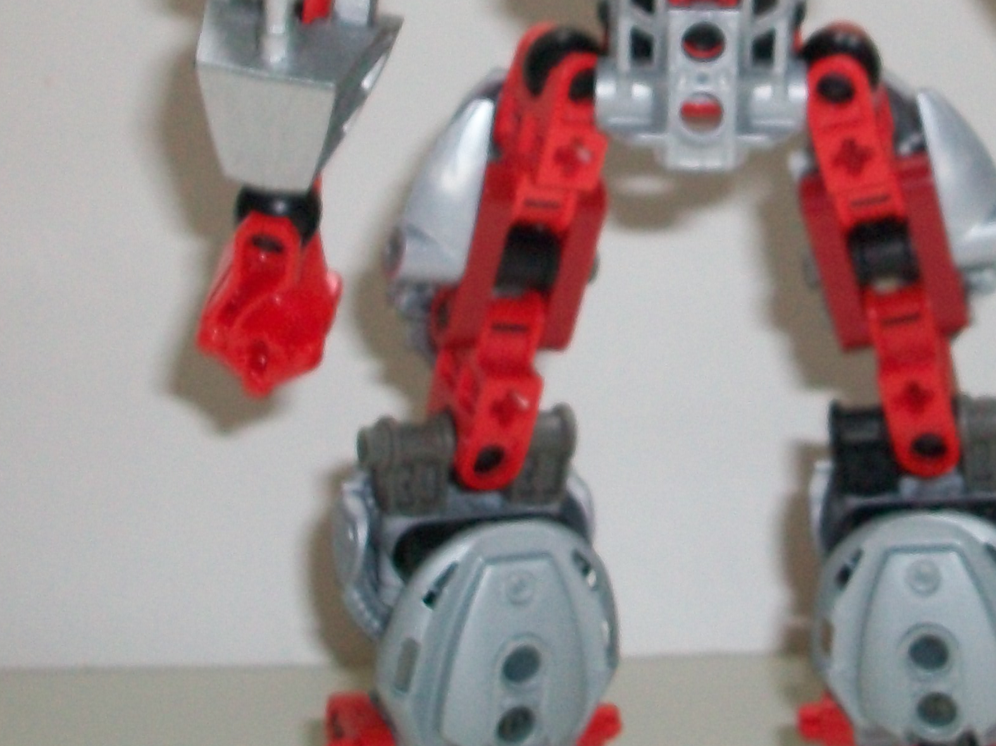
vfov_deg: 19.1
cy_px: 20
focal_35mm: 75
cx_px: 735
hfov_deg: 25.7
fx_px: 2158
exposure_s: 1/60
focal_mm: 5.7
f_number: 2.8
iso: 120
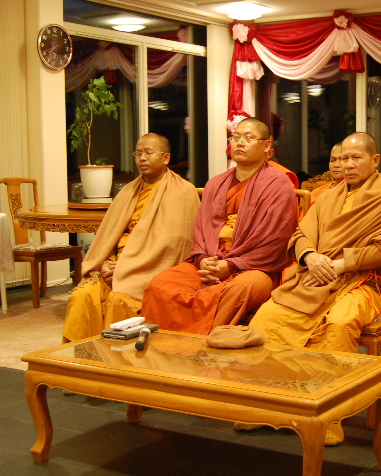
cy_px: 240
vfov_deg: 31.4
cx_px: 301
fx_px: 845
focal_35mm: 60
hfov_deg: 25.0
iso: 800
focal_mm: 28
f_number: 4.2
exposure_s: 1/13
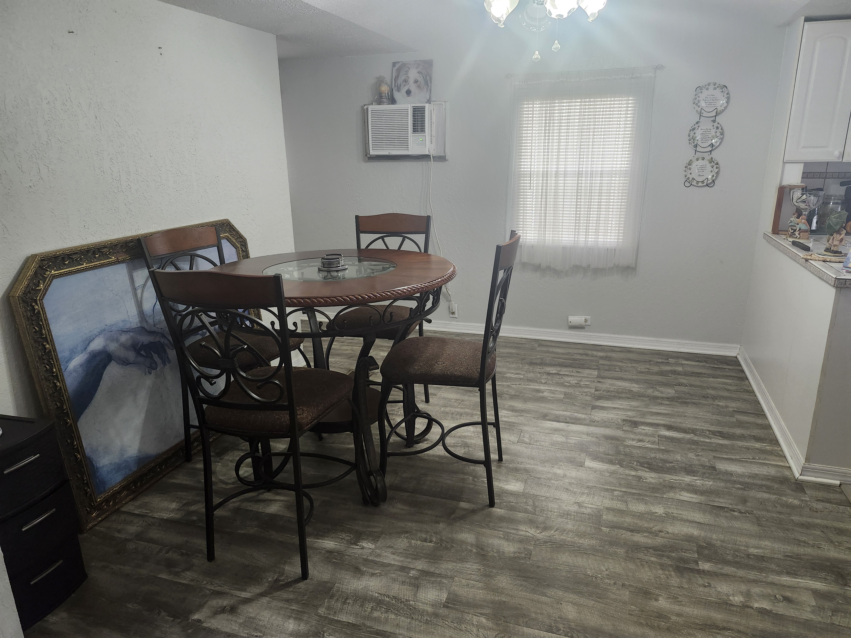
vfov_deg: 58.9
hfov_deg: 73.9
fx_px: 565
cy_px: 319
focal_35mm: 23
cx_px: 426
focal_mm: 5.54
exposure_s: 1/120
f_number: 1.8
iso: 500
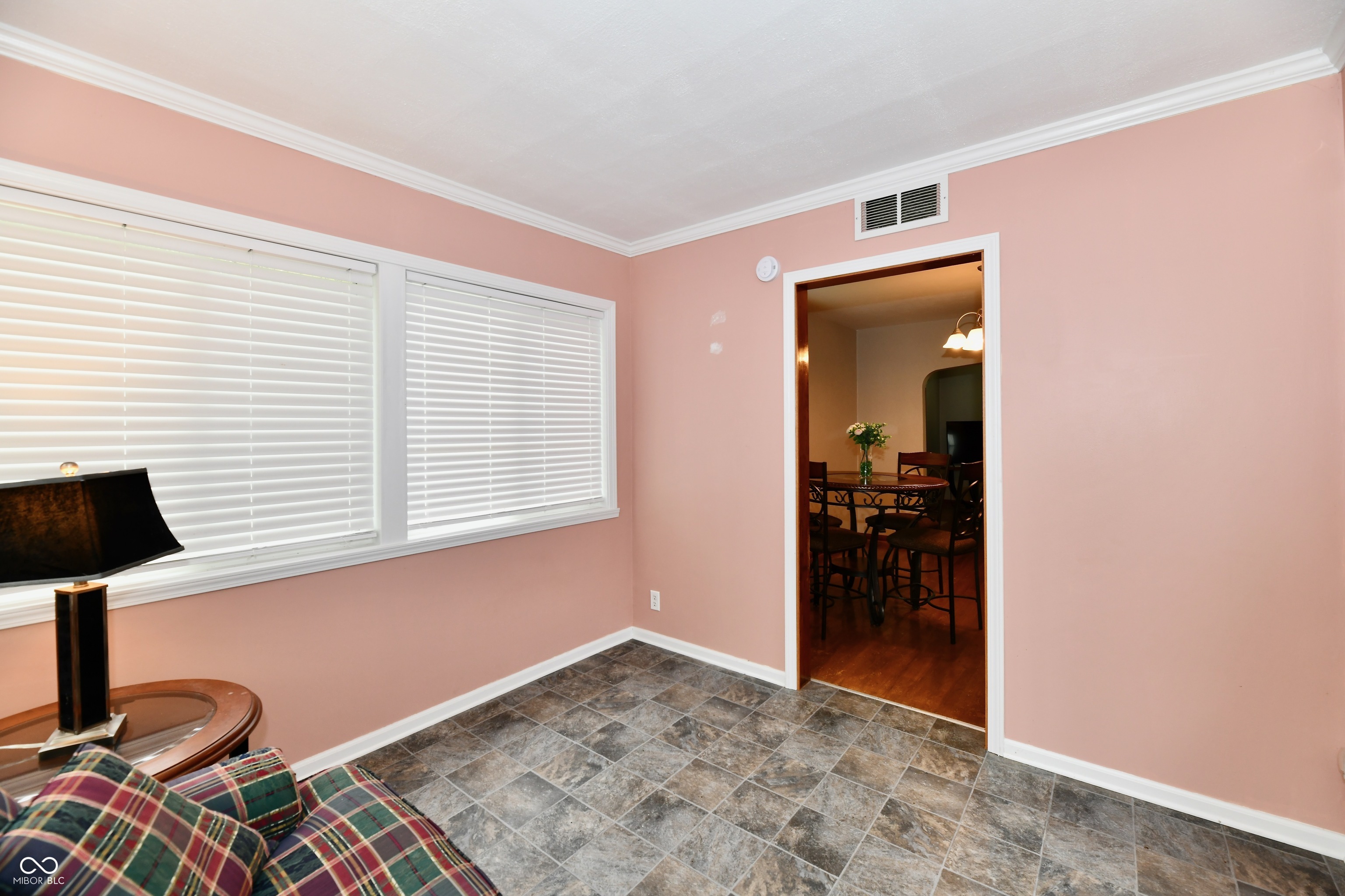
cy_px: 448
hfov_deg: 104.3
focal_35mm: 14
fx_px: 523
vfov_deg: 81.2
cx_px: 672
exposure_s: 1/60
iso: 640
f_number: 6.3
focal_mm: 14
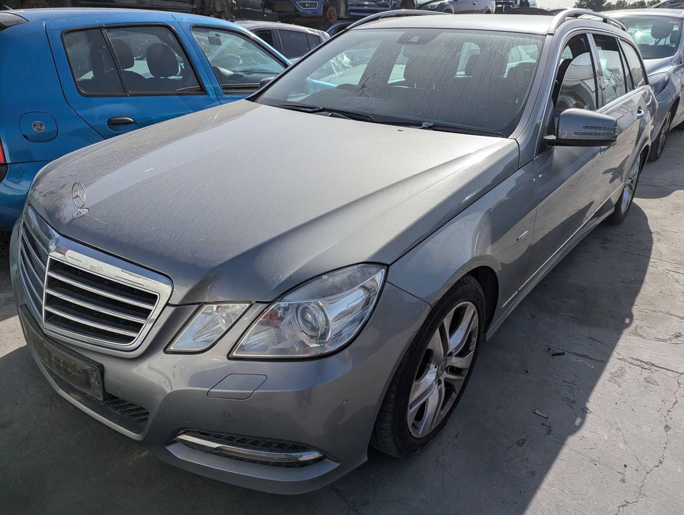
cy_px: 258
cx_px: 342
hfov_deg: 71.5
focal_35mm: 24
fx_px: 475
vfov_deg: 56.9
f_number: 1.85
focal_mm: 6.81
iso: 46
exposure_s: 1/3534
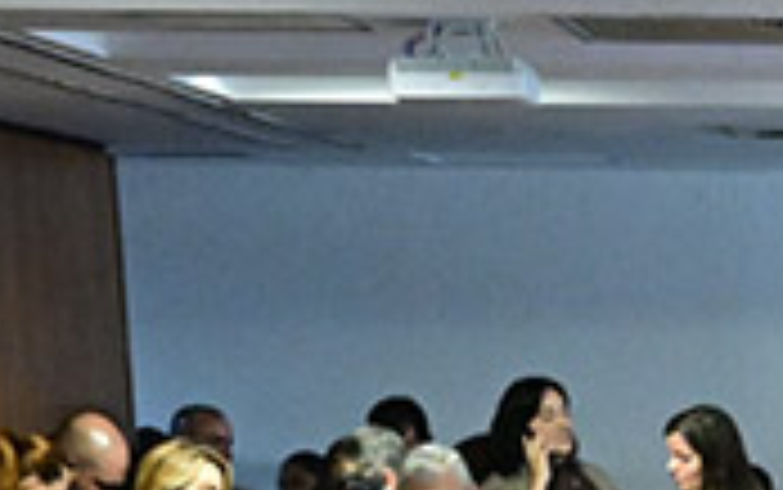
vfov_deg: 6.8
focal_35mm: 181
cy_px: 1277
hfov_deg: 10.0
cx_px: 1917
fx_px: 3865
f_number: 2.8
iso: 4000
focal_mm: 24
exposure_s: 1/250
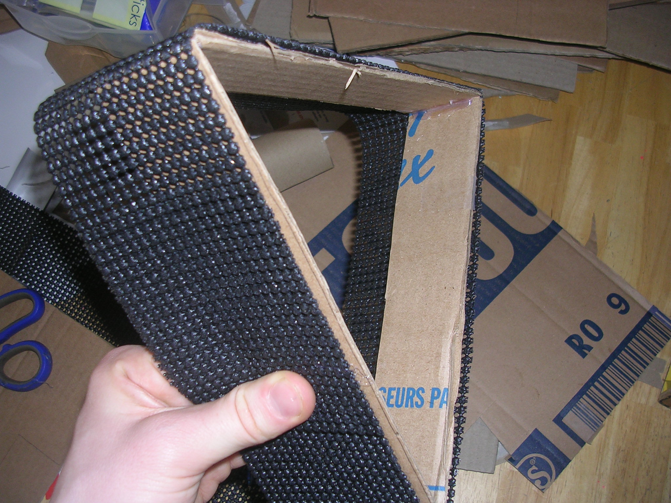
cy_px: 252
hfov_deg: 49.0
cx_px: 336
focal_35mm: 38
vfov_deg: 37.7
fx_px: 737
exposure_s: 1/60.1
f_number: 2.8
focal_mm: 5.8
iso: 50
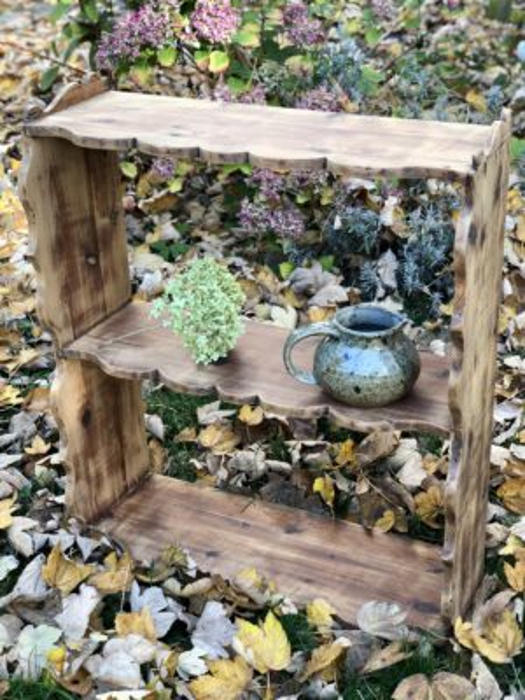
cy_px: 350
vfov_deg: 36.8
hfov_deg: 28.0
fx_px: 1052
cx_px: 262
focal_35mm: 52
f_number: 2.4
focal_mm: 6
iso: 25
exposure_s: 1/60
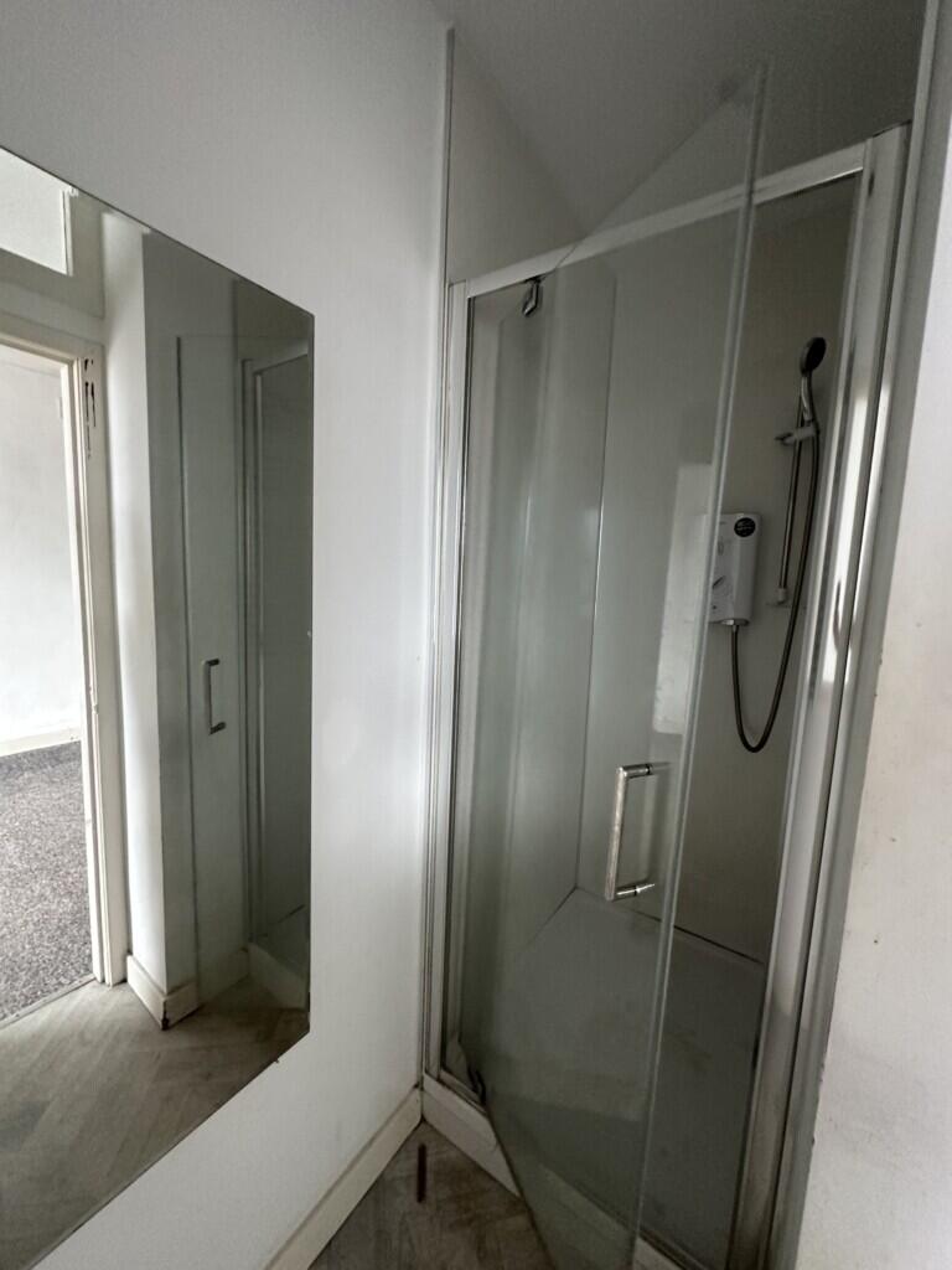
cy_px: 635
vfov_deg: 102.1
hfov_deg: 85.7
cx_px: 476
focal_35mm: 14
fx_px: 513
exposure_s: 1/60
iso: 400
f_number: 2.2
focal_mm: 2.22
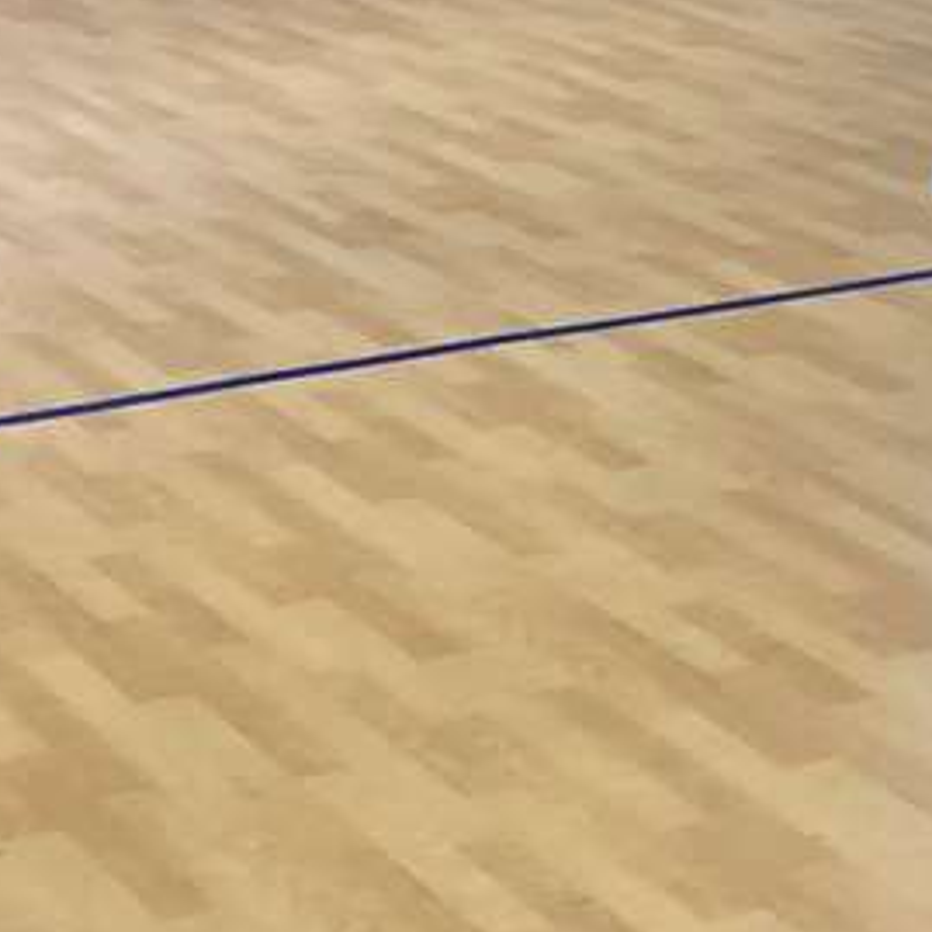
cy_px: -277
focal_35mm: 147
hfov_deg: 11.2
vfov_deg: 11.6
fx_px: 4478
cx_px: 1552
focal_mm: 4
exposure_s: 1/30
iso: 25
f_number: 1.8
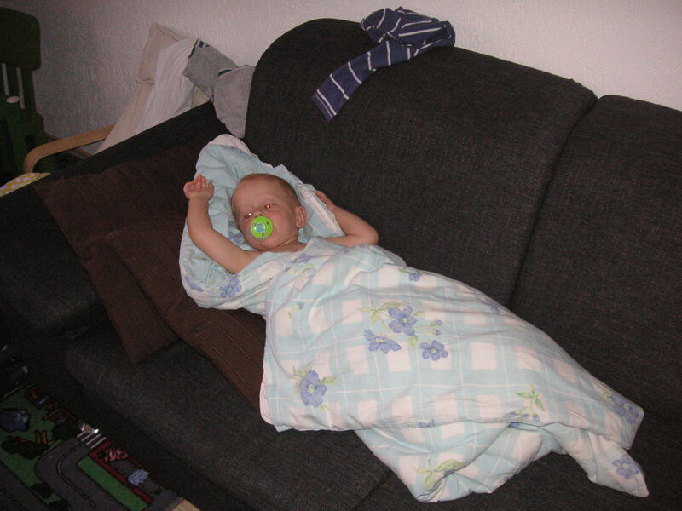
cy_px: 256
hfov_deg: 50.1
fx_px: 729
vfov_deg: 38.7
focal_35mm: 37
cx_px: 341
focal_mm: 6.1
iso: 160
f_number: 2.8
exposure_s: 1/45
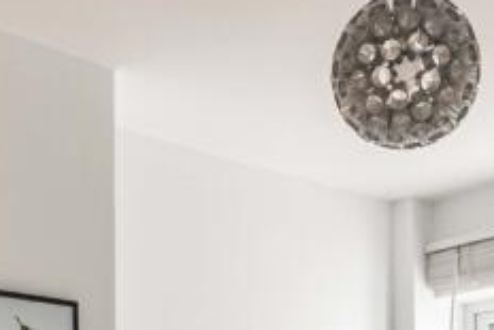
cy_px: 526
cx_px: 213
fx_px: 1030
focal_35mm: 75
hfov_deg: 26.9
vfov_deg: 16.3
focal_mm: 17
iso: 800
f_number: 7.1
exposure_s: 1/200
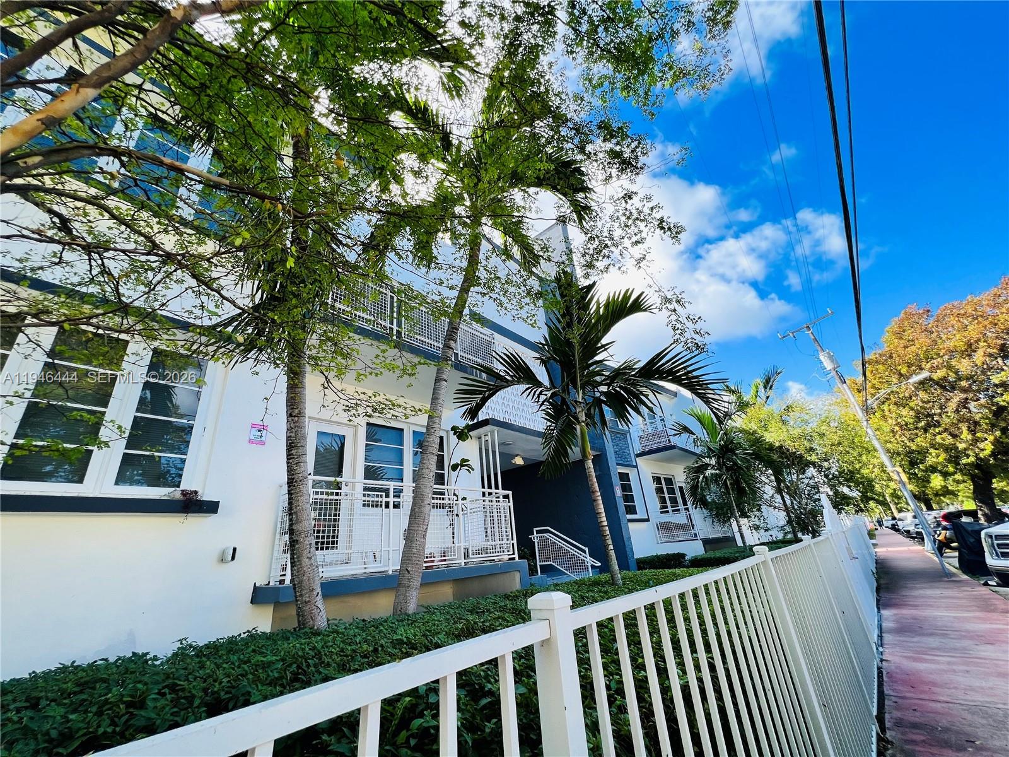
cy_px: 378
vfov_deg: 89.9
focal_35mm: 13
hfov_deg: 106.2
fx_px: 379
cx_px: 504
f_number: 1.8
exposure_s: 1/419
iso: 32
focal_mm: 1.57
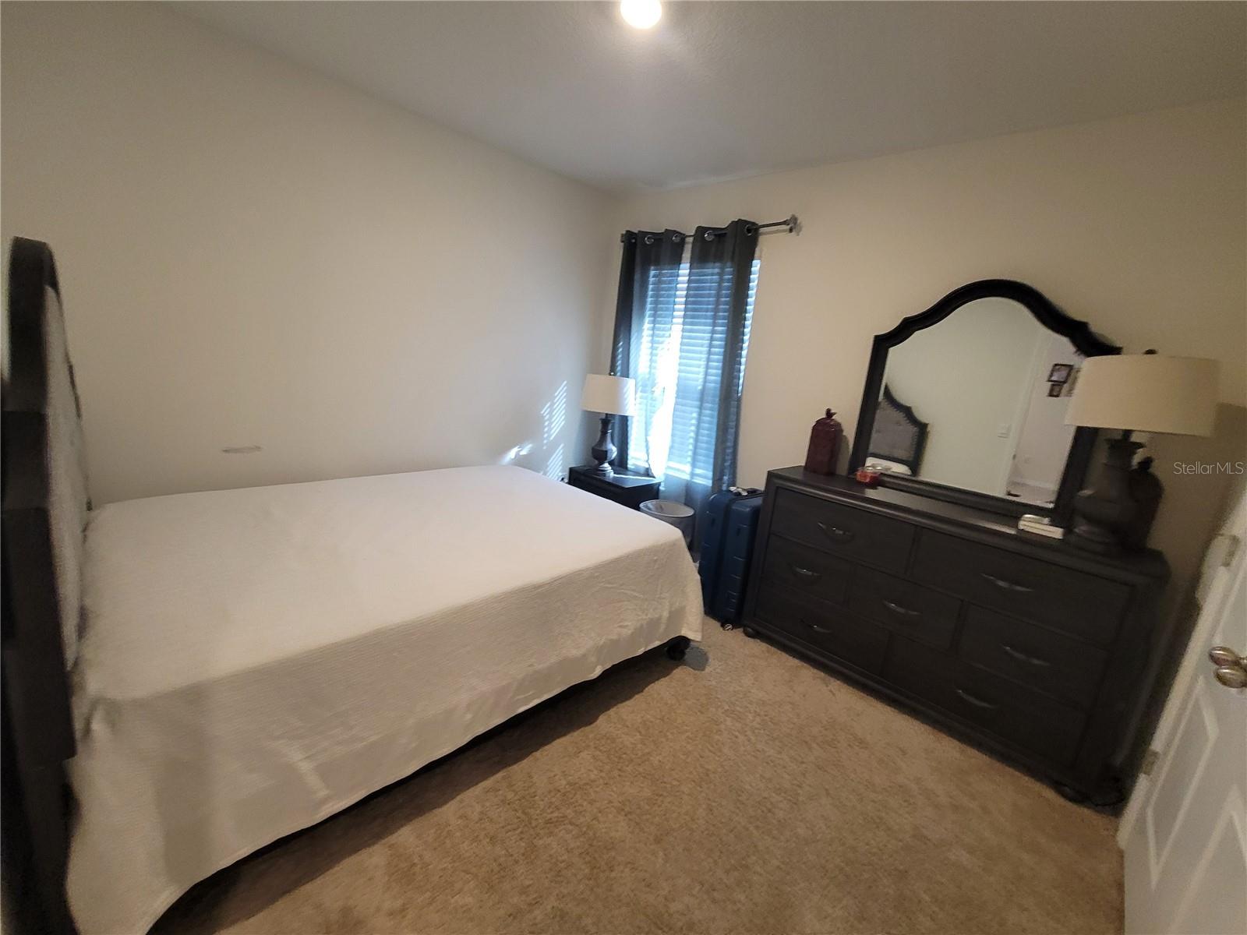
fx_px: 468
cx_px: 624
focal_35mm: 13
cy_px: 468
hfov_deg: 106.2
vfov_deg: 89.9
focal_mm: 2.2
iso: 400
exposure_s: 1/60
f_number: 2.2
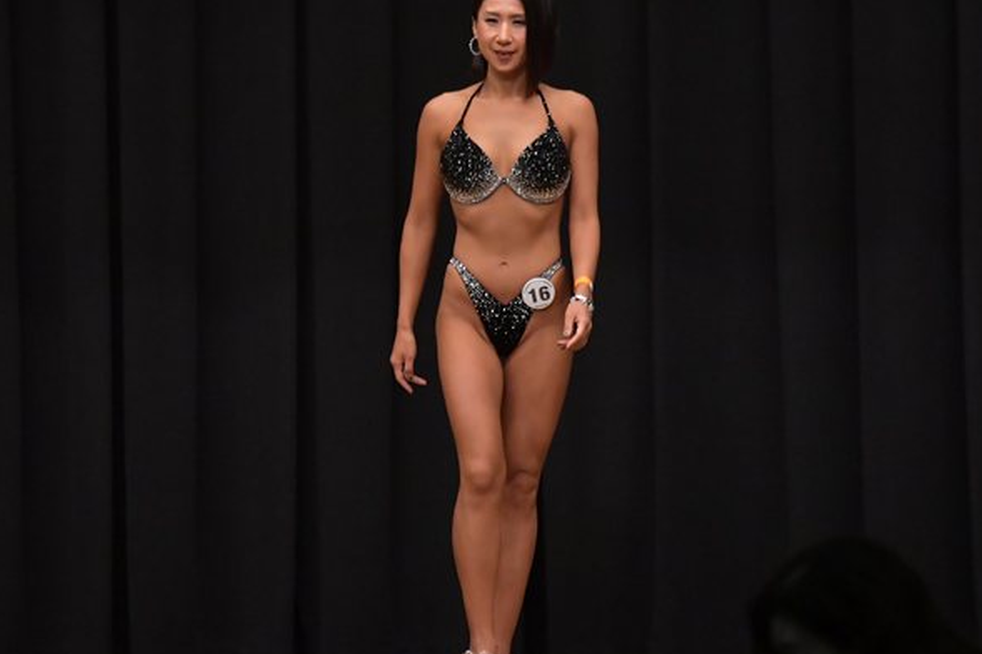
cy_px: 362
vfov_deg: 4.6
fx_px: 8069
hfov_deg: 7.0
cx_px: 531
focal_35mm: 296
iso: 5000
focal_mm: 150
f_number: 5.6
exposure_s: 1/400
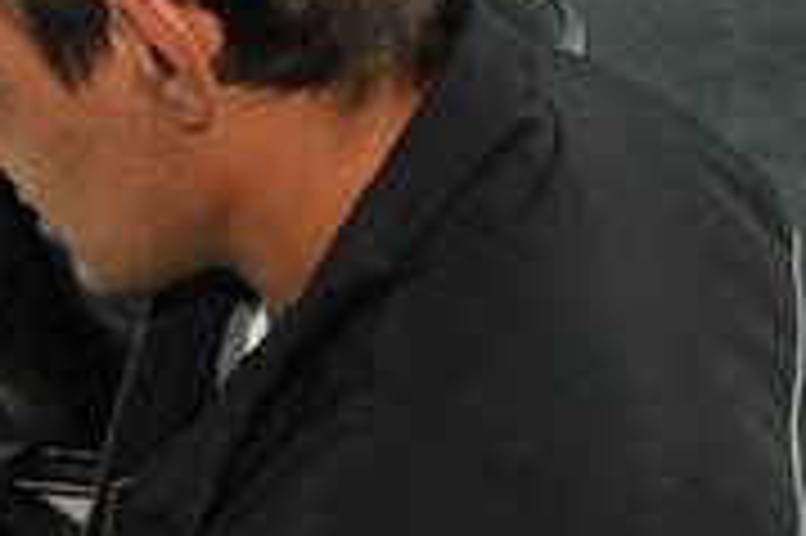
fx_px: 2684
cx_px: -576
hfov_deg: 15.1
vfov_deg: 11.4
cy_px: 297
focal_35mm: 120
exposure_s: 1/80
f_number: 5
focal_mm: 22
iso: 500
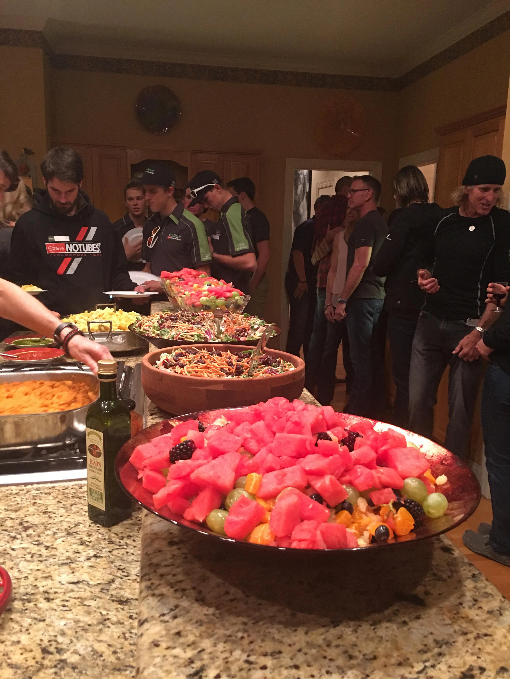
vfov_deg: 61.7
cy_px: 340
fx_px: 570
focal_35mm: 29
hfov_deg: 48.2
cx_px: 255
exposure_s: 1/10
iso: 100
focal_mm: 4.15
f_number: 2.2
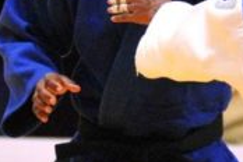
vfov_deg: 3.9
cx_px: 209
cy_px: -10
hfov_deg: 5.8
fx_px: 2376
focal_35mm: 352
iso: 2500
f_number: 3.2
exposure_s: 1/800
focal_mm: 100
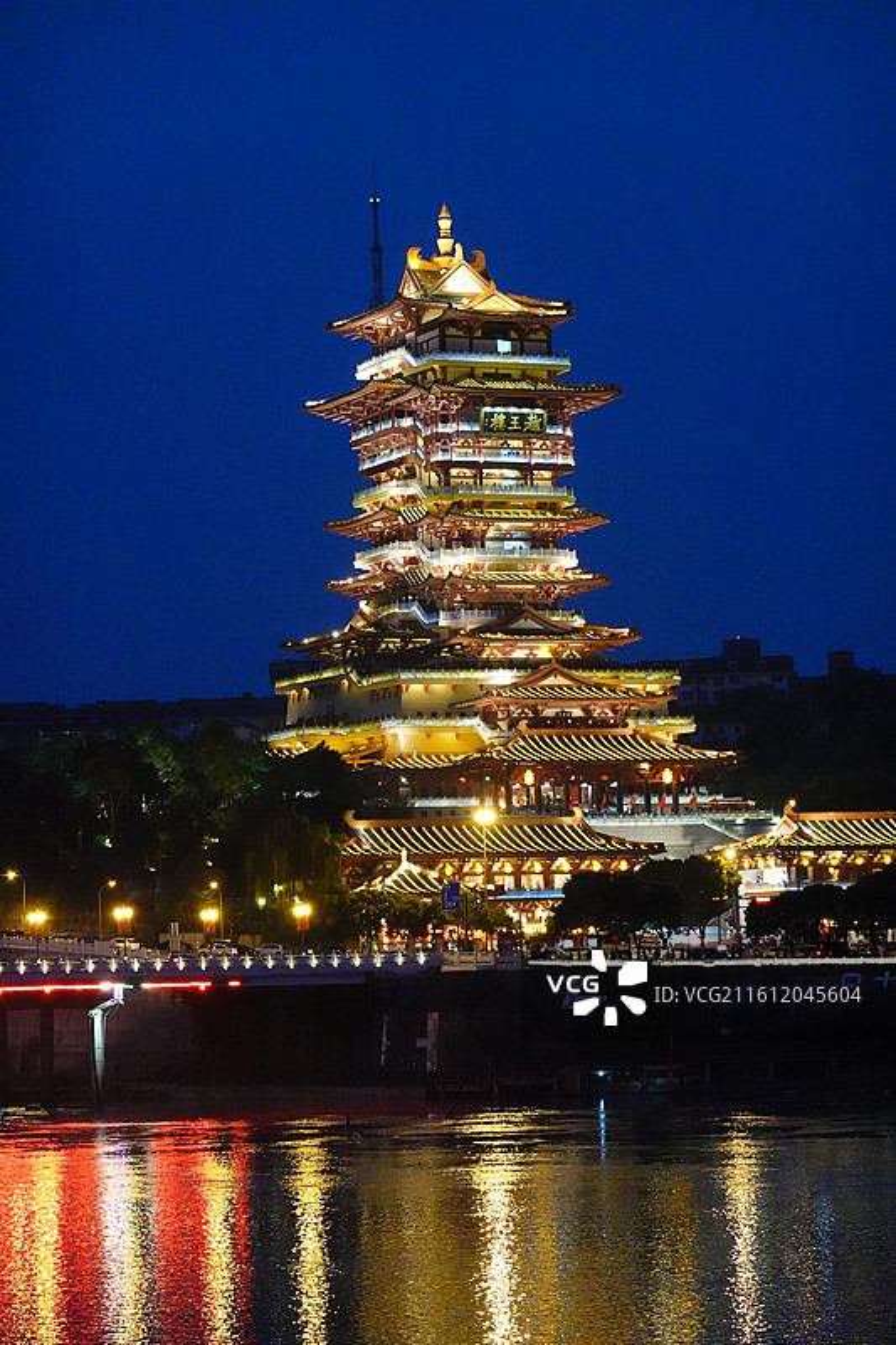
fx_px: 3809
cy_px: 672
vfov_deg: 20.0
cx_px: 448
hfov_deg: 13.4
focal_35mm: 102
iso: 3200
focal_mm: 37.41
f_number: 4
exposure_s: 1/40
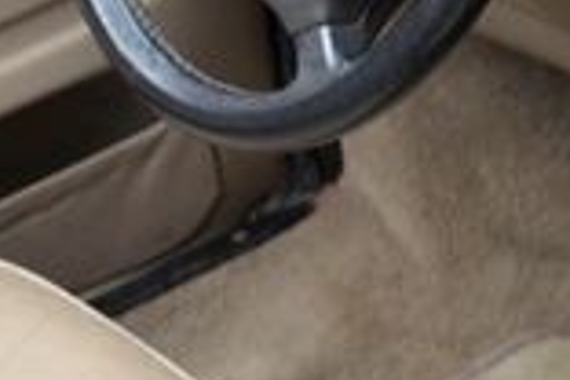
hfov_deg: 11.1
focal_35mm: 184
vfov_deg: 7.4
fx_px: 2913
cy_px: 7
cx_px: 460
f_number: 4.5
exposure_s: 1/60
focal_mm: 30
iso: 400
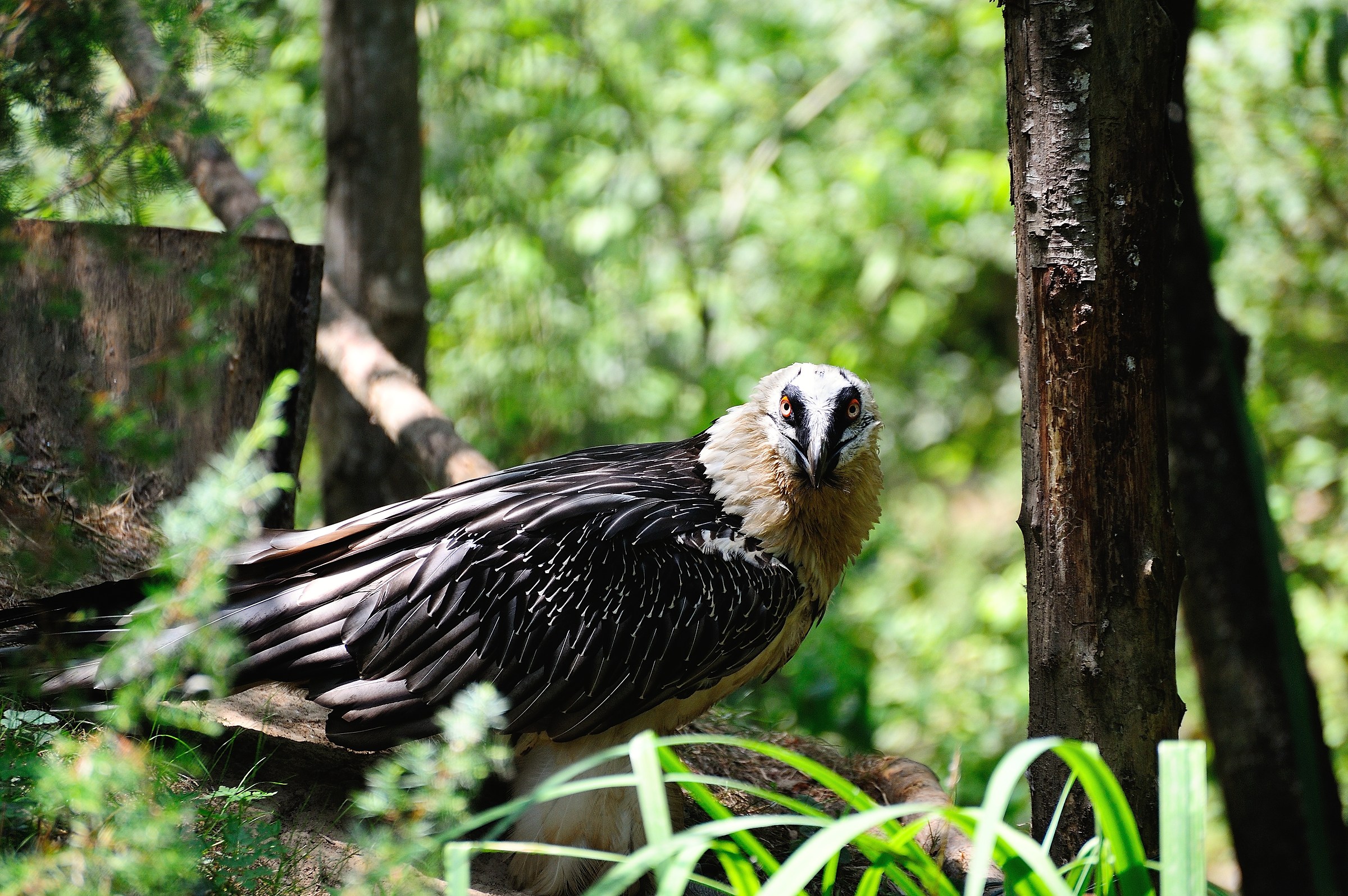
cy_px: 448
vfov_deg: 5.1
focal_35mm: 270
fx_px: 10101
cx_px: 674
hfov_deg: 7.6
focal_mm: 270
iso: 1000
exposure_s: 1/500
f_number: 5.6
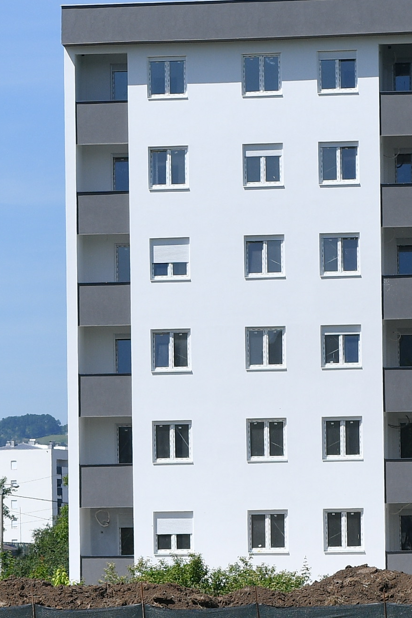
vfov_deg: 7.9
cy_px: 537
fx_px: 4464
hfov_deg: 5.3
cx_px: -84
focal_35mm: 260
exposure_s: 1/1250
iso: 125
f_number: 5.6
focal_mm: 55
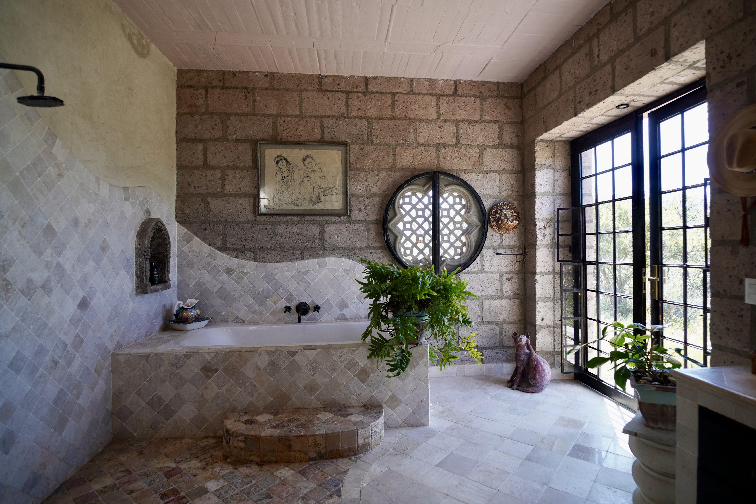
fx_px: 346
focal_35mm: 16
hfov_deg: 95.0
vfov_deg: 72.0
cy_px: 252
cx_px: 378
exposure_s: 1/80
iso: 100
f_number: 2.8
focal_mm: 11
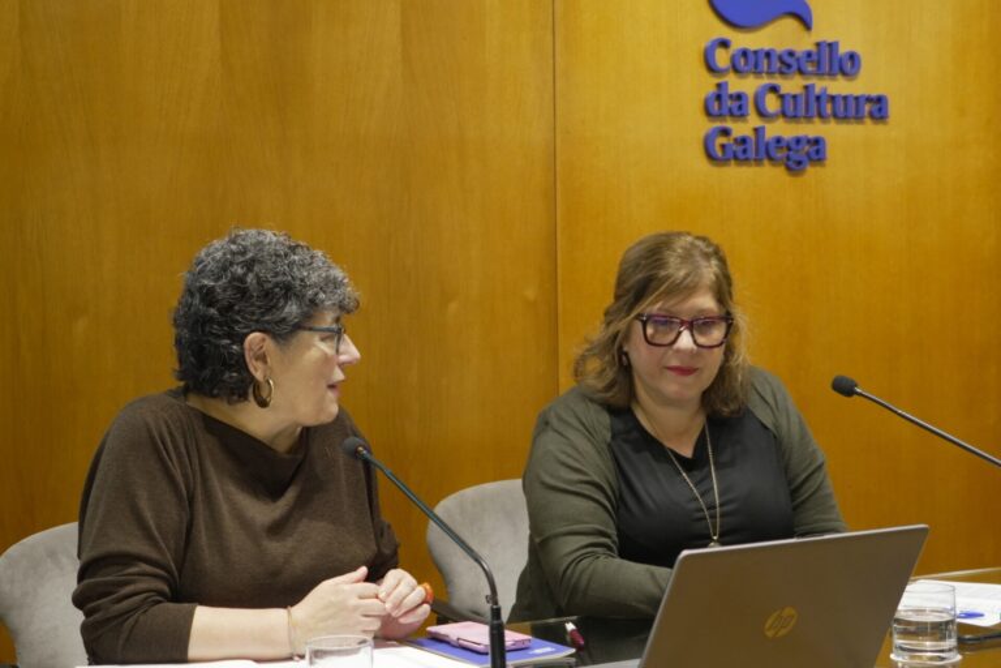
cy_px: 334
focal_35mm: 69
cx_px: 500
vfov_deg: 19.7
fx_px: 1918
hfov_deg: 29.2
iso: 2000
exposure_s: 1/80
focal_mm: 46
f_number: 4.5
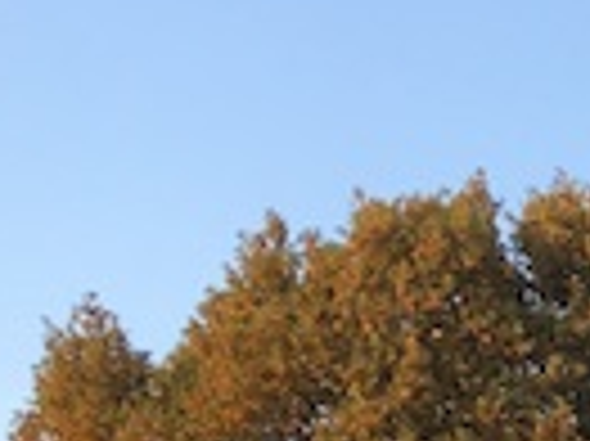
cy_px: 976
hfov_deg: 9.7
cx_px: 1486
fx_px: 3014
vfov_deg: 7.9
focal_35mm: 177
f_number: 2.2
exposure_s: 1/201
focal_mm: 4.15
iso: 25
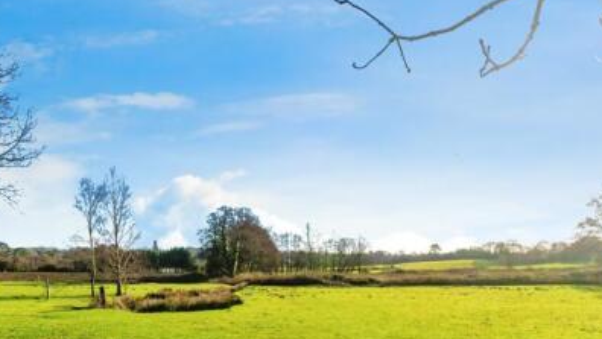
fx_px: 415
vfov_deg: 41.6
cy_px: 291
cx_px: 293
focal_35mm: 26
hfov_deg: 71.9
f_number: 7.1
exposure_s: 1/2500
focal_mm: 10
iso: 250
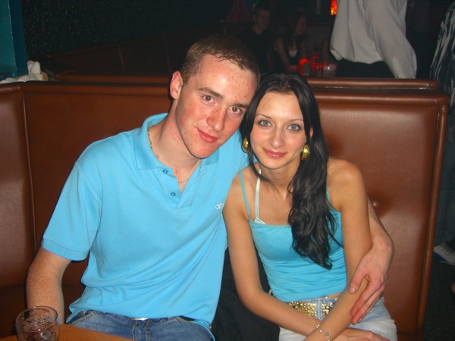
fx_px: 499
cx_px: 228
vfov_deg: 37.7
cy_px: 170
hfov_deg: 49.0
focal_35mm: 38
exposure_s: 1/60
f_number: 2.8
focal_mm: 7.9
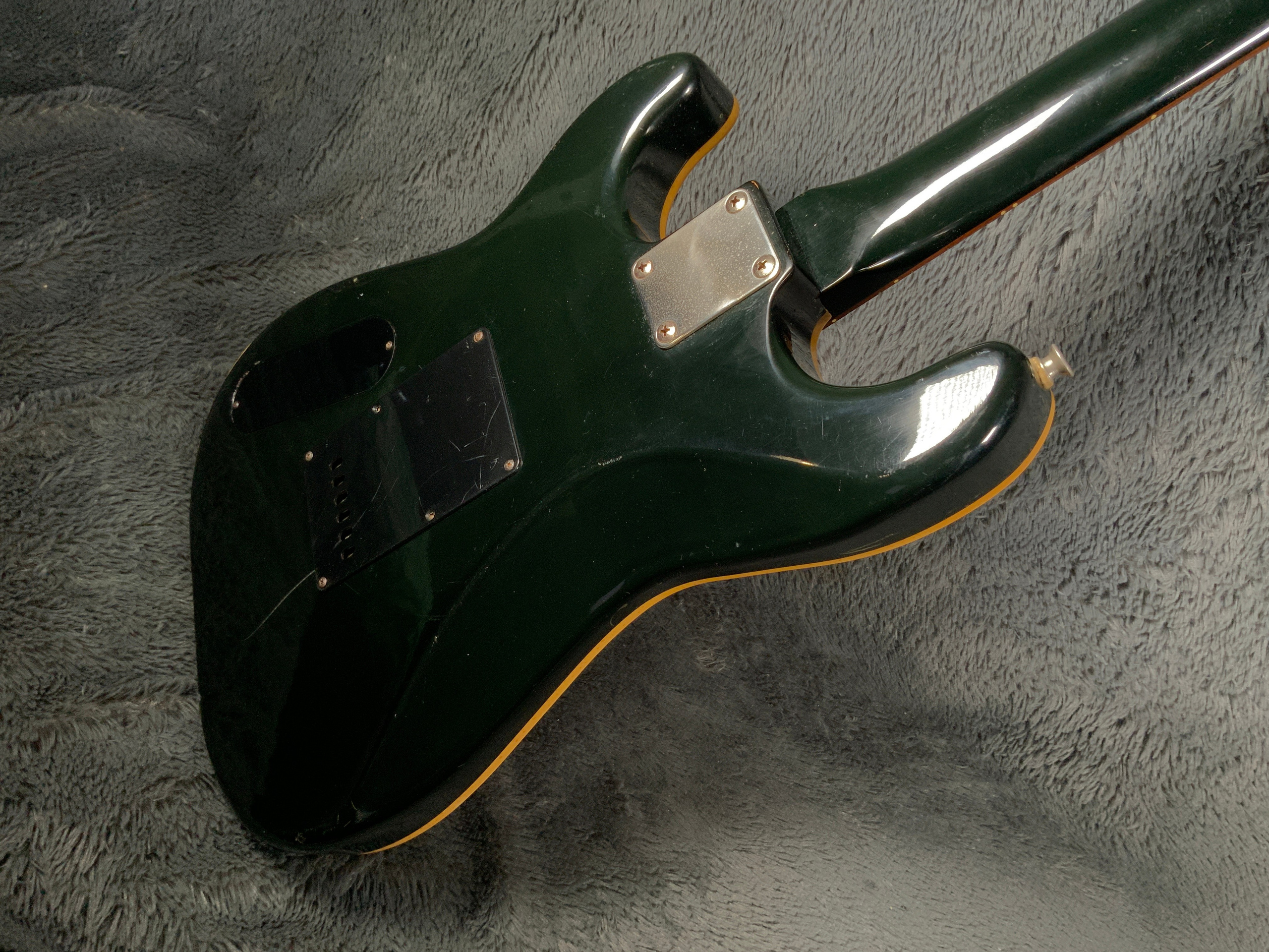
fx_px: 1063
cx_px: 634
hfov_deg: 61.7
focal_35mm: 29
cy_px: 476
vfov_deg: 48.2
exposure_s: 1/104
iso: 40
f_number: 1.8
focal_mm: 3
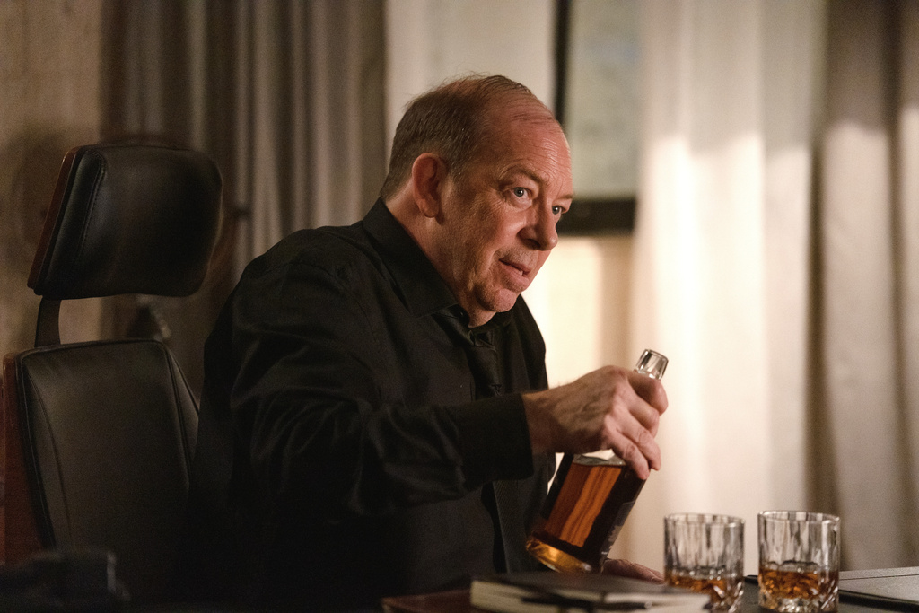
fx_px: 4149
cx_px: 460
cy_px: 306
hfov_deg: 12.6
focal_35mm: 162
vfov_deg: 8.5
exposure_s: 1/160
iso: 3200
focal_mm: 162.5
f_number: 2.8
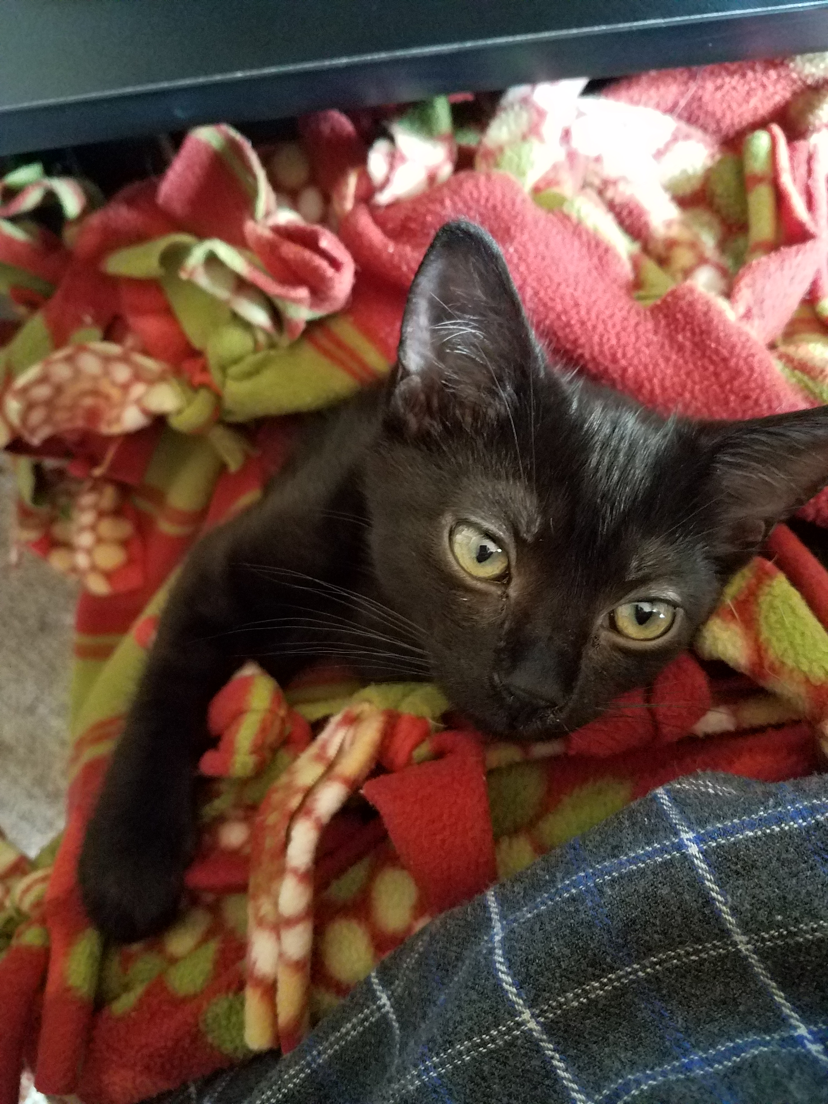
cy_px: 552
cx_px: 414
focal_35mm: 26
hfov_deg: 53.1
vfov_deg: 67.3
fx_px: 829
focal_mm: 4.2
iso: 400
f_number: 1.7
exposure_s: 1/10
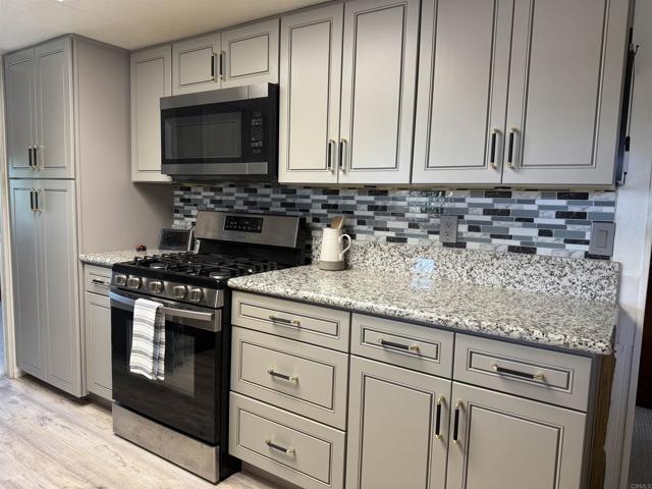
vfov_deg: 56.8
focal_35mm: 24
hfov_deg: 71.6
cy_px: 244
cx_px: 326
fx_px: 452
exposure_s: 1/120
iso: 200
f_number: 1.78
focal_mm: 6.76
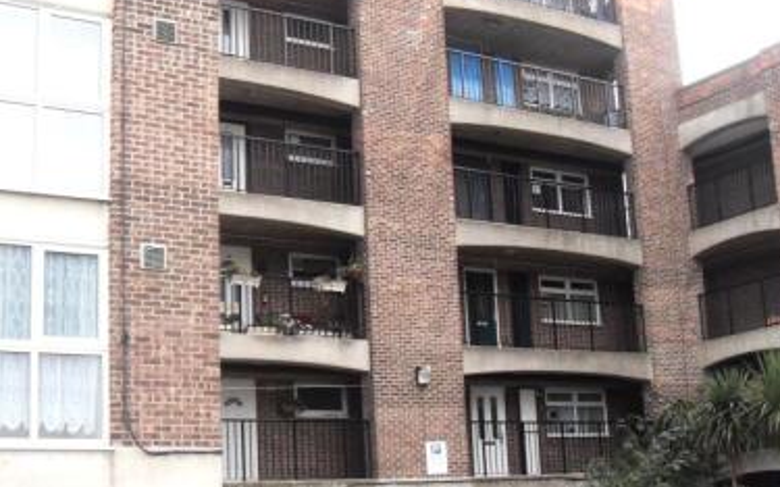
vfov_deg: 23.1
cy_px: 224
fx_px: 1190
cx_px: 438
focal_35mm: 56
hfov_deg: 36.2
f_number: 2.8
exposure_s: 1/45
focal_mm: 6.3
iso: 100
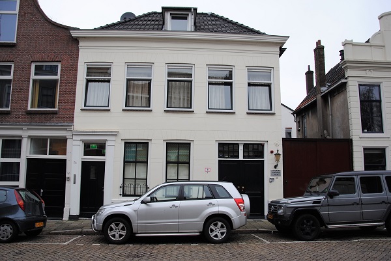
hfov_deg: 67.3
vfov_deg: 48.0
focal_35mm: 27
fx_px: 293
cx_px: 196
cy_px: 130
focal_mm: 18
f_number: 4.5
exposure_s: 1/80
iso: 200
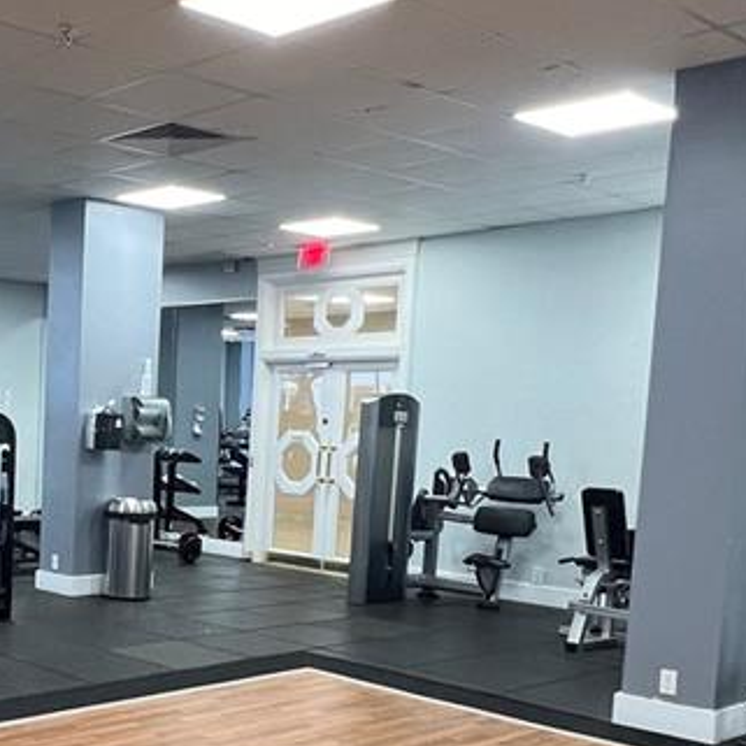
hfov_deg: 35.1
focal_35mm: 43
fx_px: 1048
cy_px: 532
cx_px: -16
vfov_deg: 38.4
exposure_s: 1/60
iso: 160
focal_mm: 1.57
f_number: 1.8
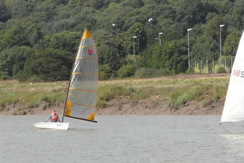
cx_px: 162
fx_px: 2386
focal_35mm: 352
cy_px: 101
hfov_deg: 5.9
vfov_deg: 3.9
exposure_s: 1/250
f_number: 5.6
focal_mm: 28.9
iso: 80
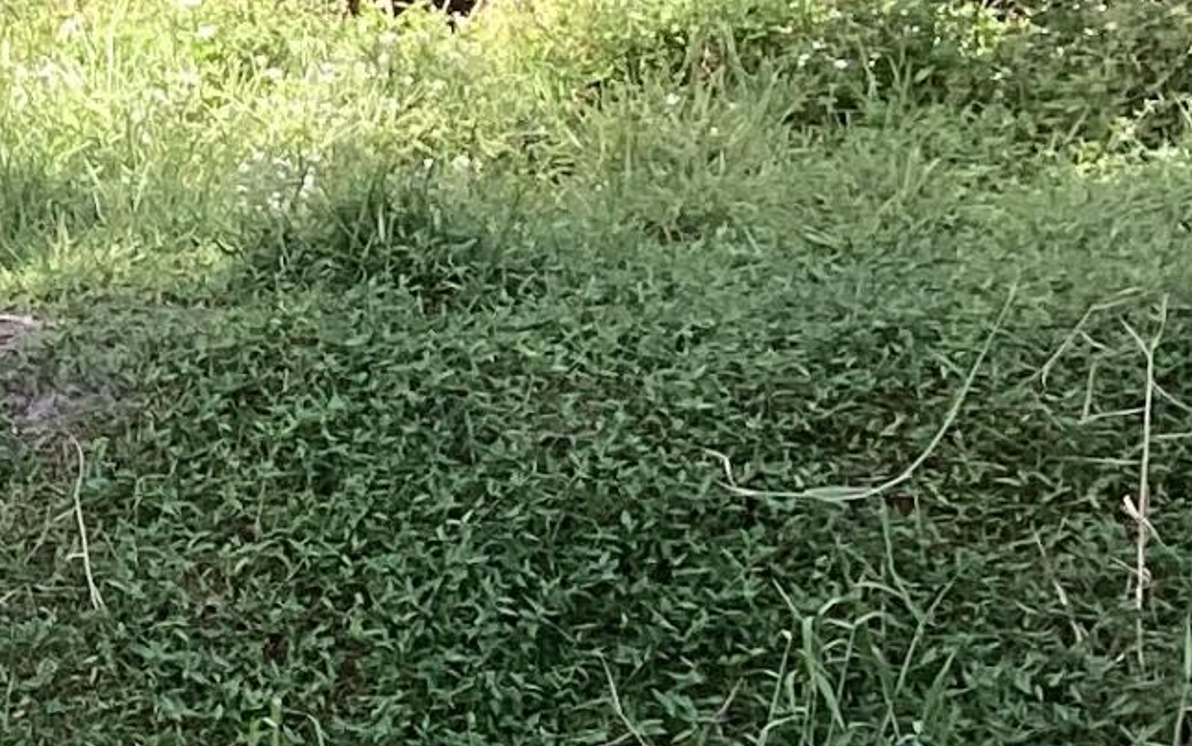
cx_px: -1020
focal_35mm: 153
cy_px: 583
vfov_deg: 8.6
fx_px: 4972
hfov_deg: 12.4
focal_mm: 3.3
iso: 25
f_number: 2.4
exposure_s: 1/242
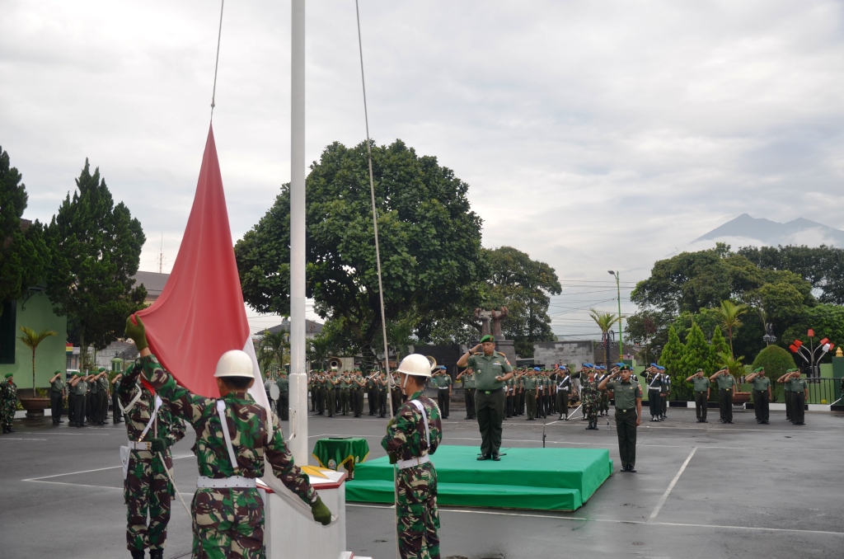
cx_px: 422
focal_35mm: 33
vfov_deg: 39.8
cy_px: 280
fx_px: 772
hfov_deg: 57.3
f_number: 3.8
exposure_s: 1/100
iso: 100
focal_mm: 22
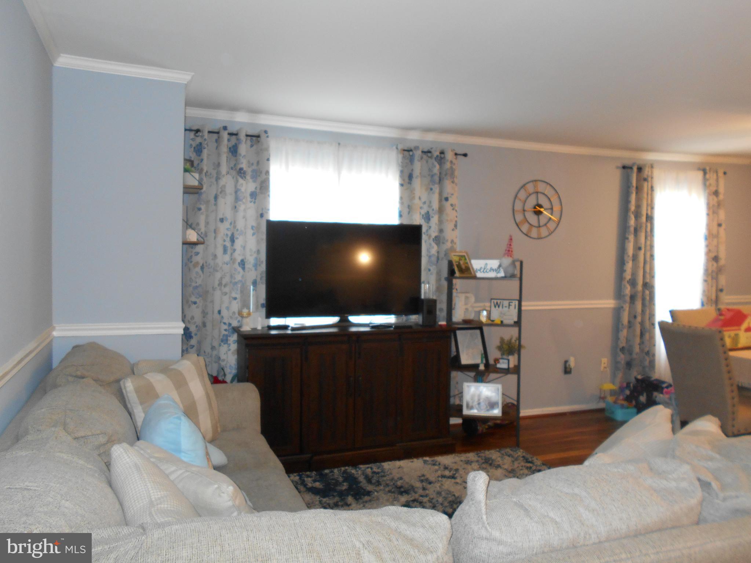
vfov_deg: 53.1
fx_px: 564
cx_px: 376
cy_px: 282
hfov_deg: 67.3
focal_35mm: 26
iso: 220
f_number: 3.2
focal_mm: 4.6
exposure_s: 1/25
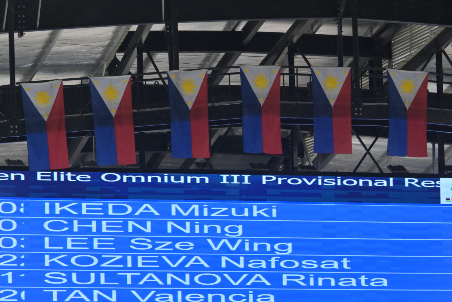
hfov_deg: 10.2
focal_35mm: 201
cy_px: 240
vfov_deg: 6.8
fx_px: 2524
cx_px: 161
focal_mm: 125
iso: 4000
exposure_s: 1/400
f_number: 8
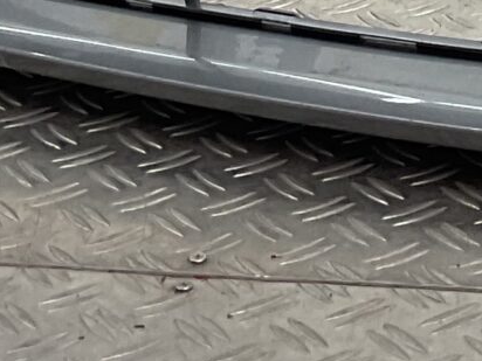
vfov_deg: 7.5
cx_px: 595
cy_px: -598
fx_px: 2506
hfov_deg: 10.8
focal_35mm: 180
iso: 16
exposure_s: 1/100
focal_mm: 3
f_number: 1.8
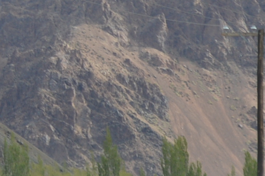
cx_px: -55
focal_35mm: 544
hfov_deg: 3.8
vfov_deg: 2.5
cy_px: -193
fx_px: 4002
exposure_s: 1/200
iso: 100
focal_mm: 55
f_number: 6.3
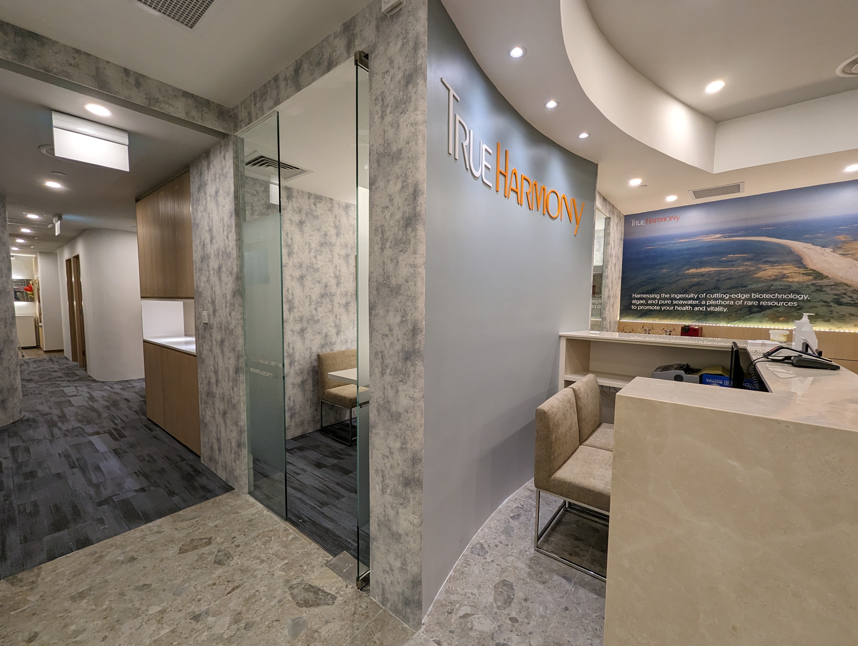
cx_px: 429
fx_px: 323
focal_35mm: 13
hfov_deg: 106.1
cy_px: 323
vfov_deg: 90.1
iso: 93
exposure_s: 1/49.2
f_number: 2.2
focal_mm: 1.95
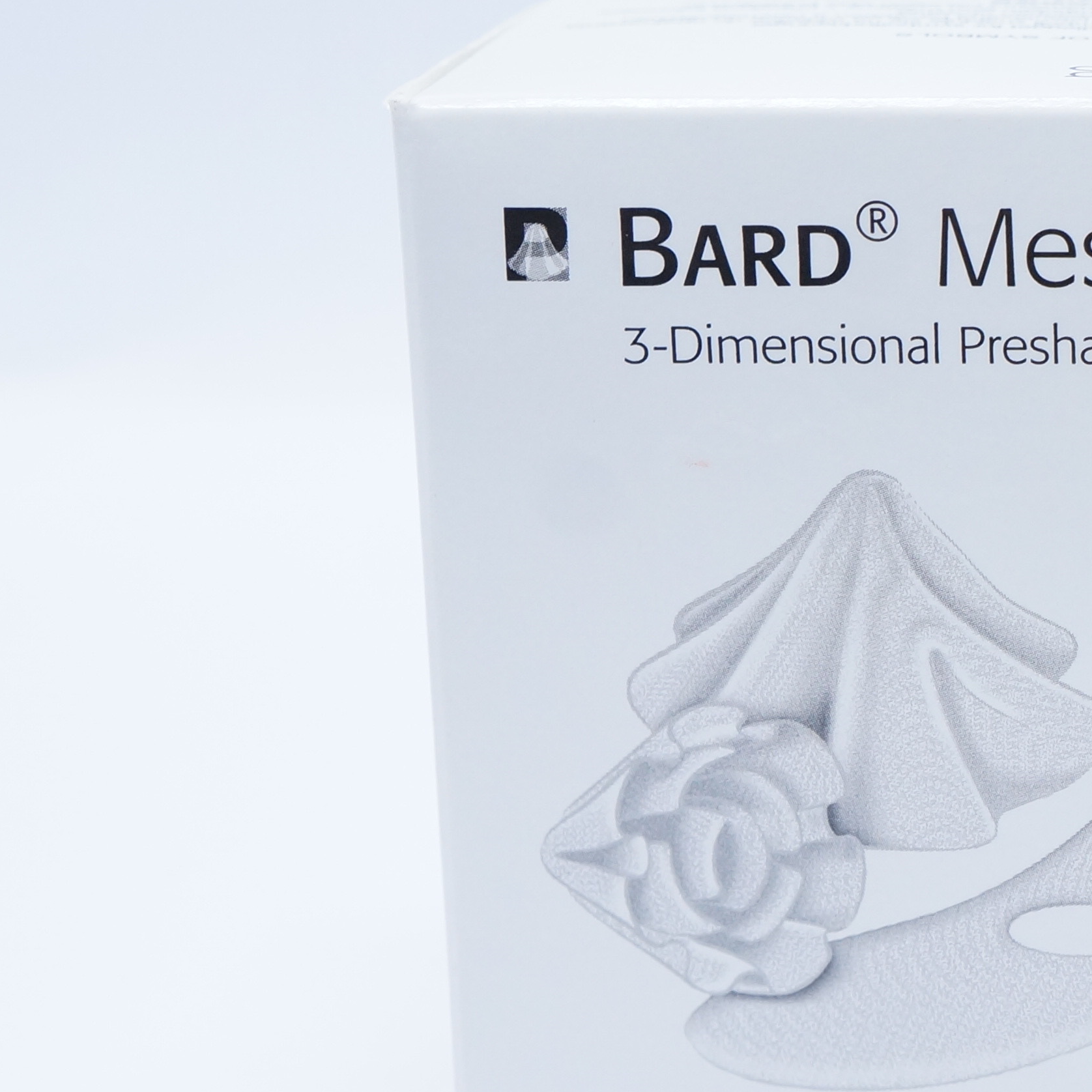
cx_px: 1327
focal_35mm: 108
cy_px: 609
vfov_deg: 16.1
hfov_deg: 15.5
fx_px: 3863
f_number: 6.3
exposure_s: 1/40
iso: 800
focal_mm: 29
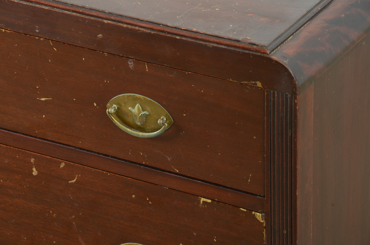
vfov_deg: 8.7
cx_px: 185
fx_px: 1615
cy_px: 122
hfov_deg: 13.1
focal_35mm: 158
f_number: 10
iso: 125
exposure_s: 1/125
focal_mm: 105
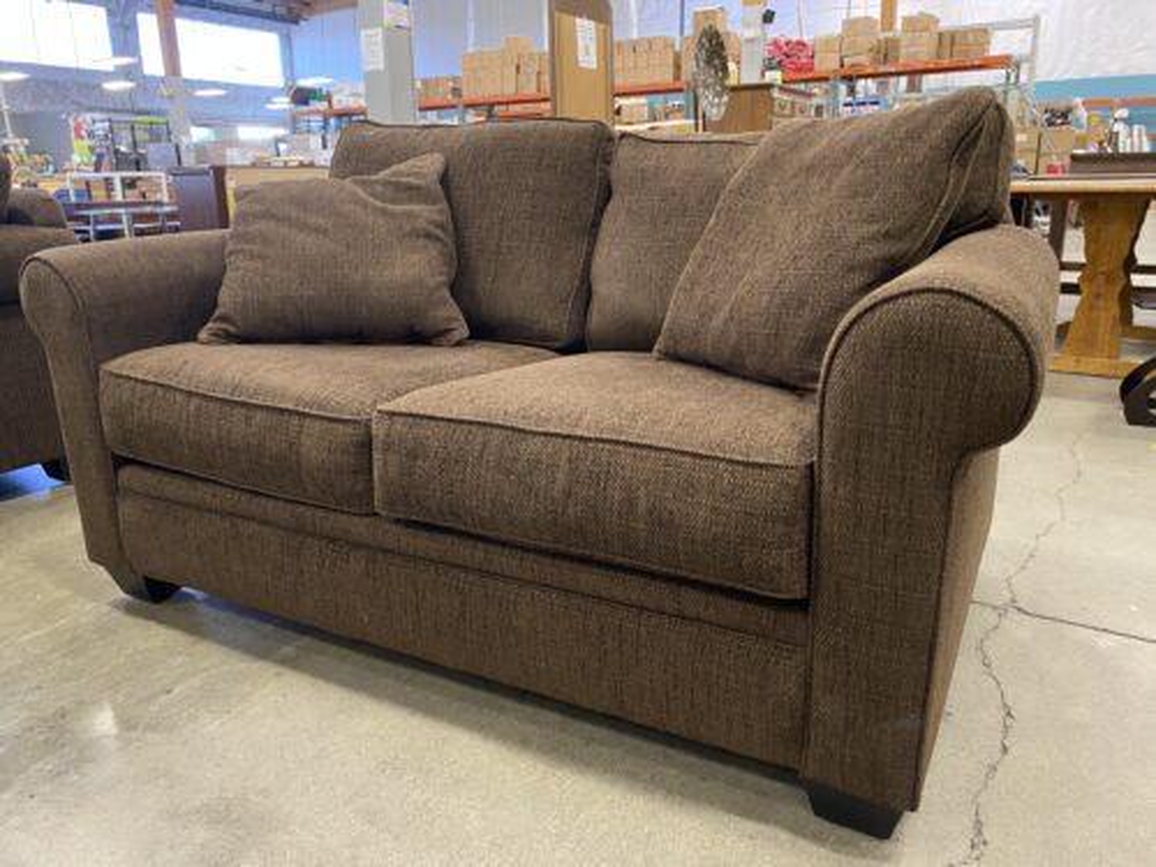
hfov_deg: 67.3
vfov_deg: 53.1
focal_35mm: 26
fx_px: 868
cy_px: 434
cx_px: 578
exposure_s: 1/40
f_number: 1.8
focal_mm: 4.25
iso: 500
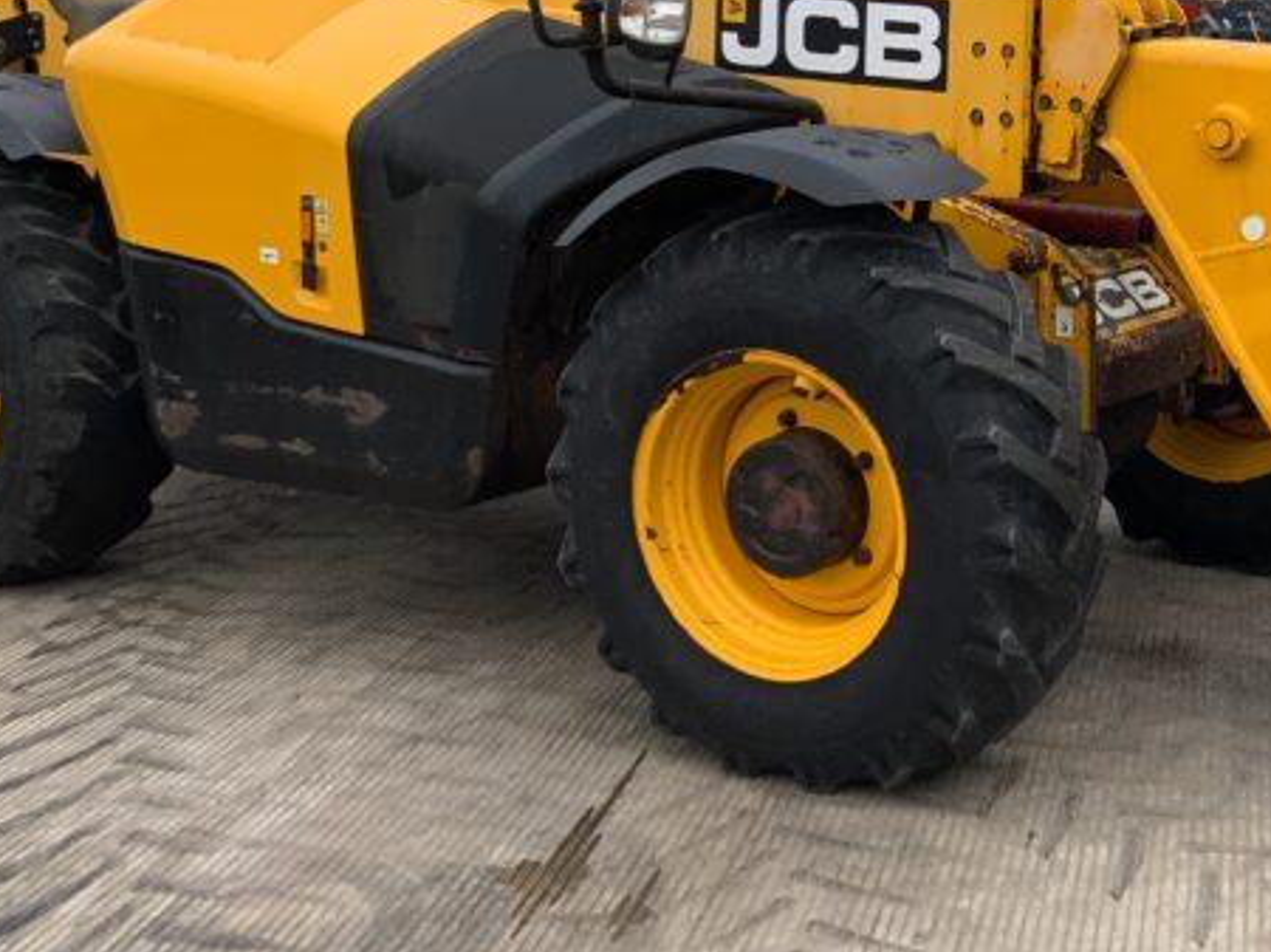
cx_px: 1065
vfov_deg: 21.8
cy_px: 119
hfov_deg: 28.6
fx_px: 2422
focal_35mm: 66
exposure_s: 1/650
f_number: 1.8
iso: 16
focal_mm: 3
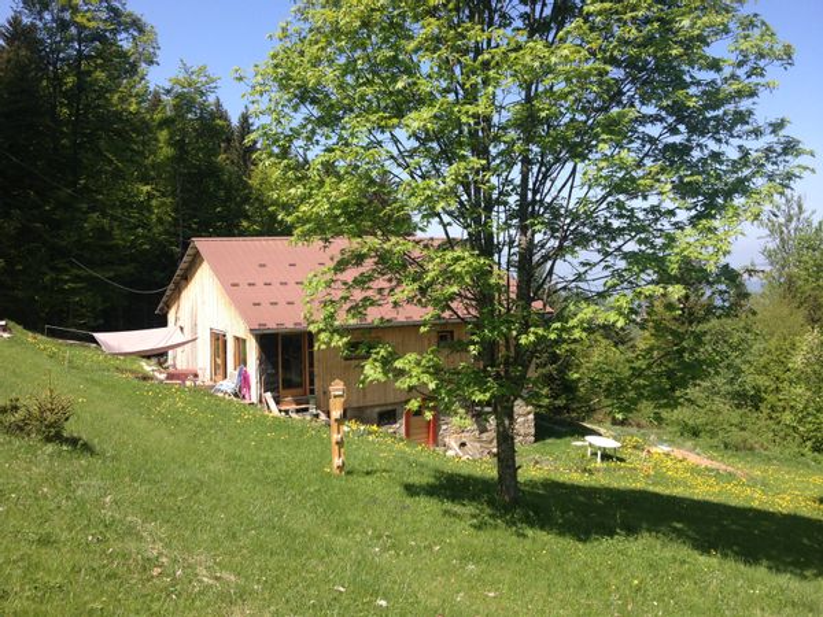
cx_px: 412
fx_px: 832
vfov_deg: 40.7
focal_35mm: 35
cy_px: 308
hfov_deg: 52.6
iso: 50
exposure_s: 1/951
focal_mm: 4.28
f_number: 2.4
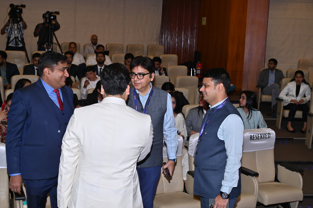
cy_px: 104
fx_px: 408
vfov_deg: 28.6
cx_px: 156
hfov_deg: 41.9
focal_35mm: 47
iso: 400
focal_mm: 47
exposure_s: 1/160
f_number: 5.6
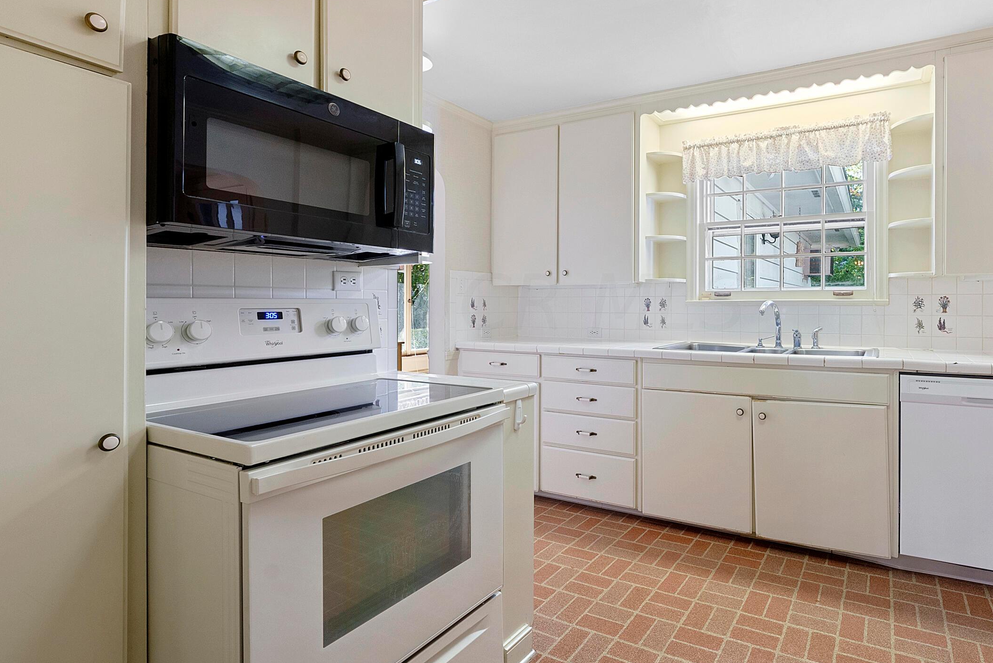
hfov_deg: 82.8
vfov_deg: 61.9
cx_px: 602
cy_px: 301
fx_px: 552
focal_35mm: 20
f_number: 9
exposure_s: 1/4
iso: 640
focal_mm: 14
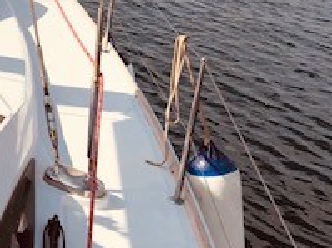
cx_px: -117
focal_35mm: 90
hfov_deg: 19.8
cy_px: 13
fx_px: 863
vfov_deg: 16.1
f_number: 1.8
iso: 25
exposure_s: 1/3436
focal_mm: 3.99
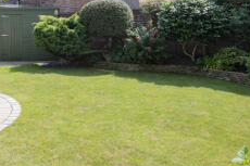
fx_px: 215
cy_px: 18
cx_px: 67
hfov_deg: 57.7
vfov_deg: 39.4
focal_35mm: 31
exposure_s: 1/60
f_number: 8
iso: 100
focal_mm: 10
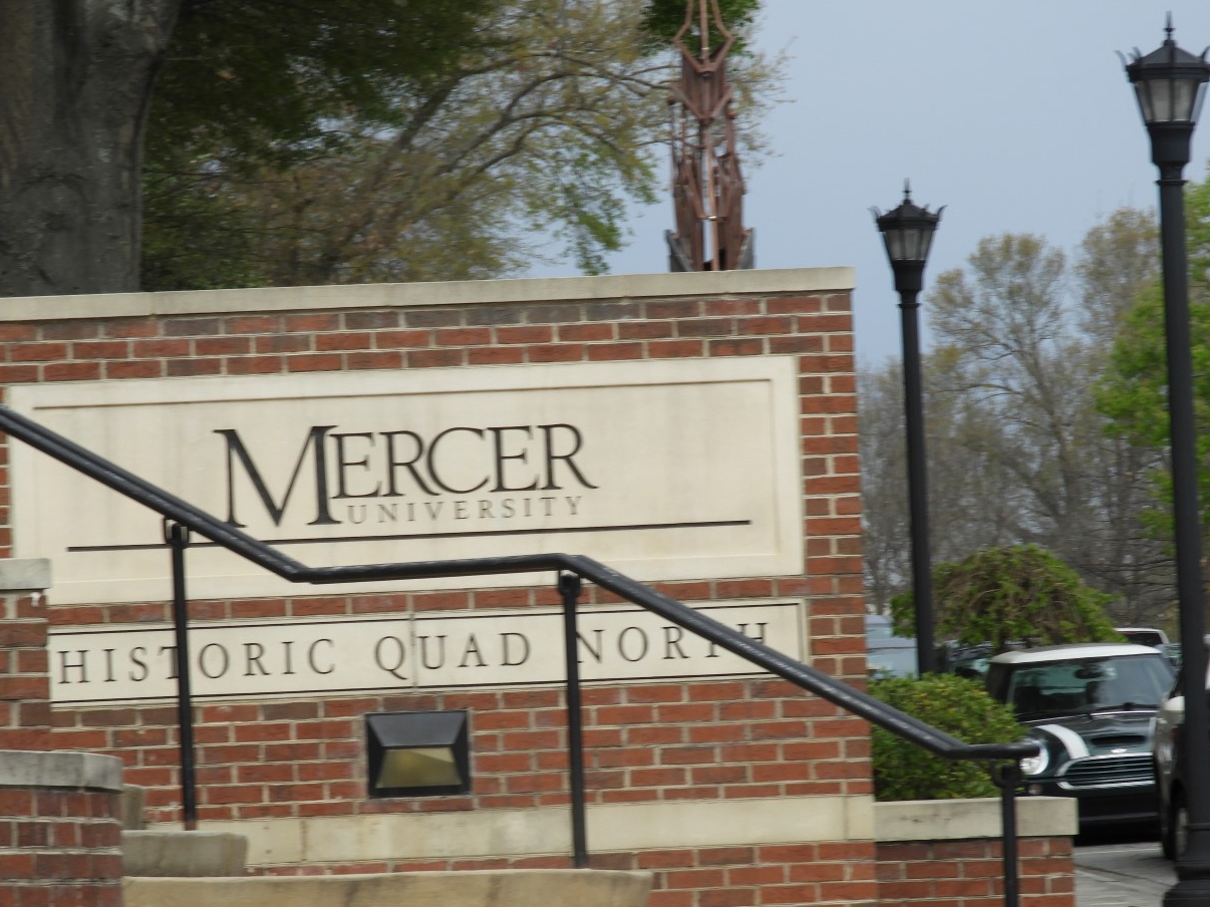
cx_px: 512
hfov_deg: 9.2
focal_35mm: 215
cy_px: 481
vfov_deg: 6.9
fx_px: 7514
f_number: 5.3
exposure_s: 1/400
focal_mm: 32.2
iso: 100
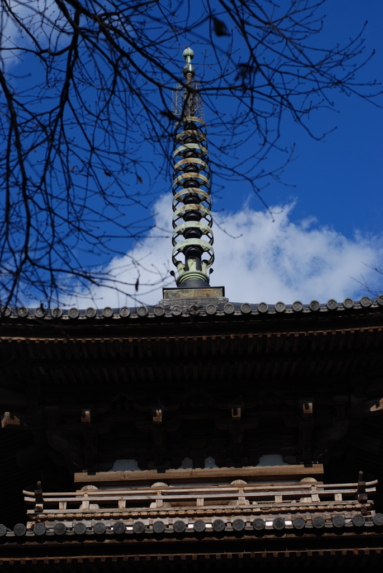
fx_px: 1194
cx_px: 192
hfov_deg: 18.2
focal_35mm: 75
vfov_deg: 27.0
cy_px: 286
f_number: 5.6
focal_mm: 50
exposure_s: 1/1000
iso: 100
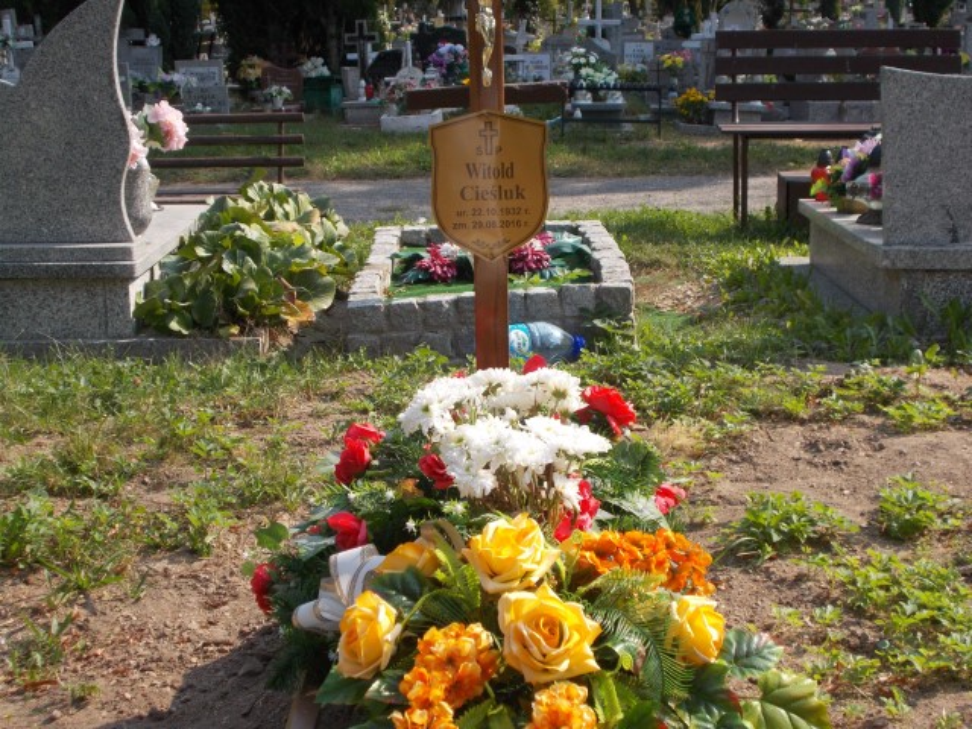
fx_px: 1629
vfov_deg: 25.2
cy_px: 364
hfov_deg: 33.2
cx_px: 486
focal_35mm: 58
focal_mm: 10.3
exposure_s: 1/320
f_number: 4.9
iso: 80
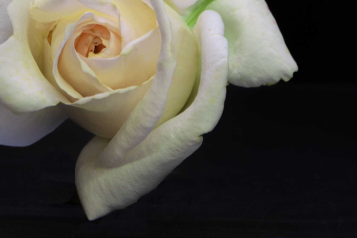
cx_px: 116
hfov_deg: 8.2
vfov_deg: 5.5
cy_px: 61
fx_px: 2499
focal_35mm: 252
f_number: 18
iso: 125
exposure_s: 2
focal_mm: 105
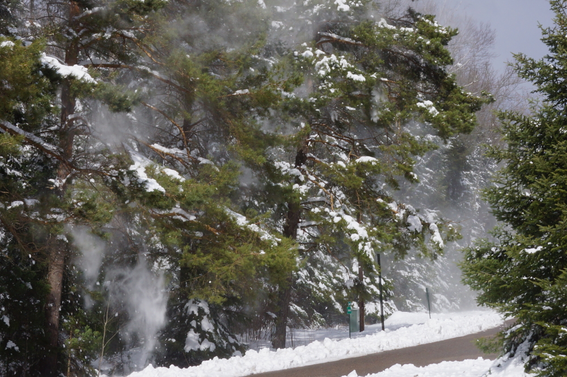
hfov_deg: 33.4
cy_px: 188
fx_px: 945
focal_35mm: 60
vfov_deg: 22.6
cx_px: 284
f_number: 11
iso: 100
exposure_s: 1/125
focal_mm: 40
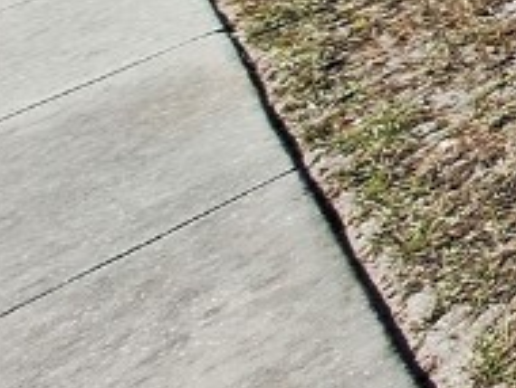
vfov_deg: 15.5
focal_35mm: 70
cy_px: -448
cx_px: 1374
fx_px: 1045
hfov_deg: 13.4
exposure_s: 1/1166
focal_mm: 1.74
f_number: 2.2
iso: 40
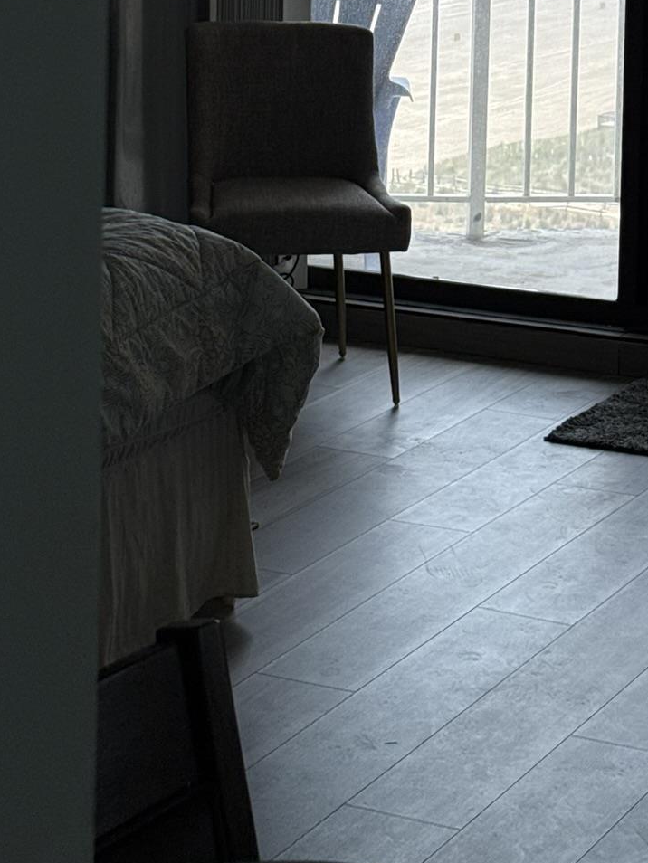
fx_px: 2570
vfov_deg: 18.6
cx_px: 415
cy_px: 30
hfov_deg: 14.4
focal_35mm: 103
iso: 80
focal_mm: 6.76
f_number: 1.78
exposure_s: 1/1353
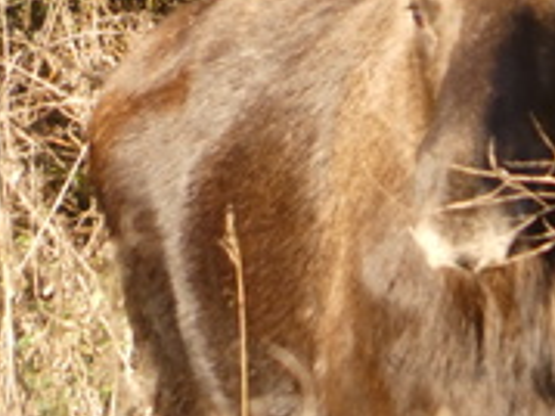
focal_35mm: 3083
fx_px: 49397
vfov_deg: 0.5
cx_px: 477
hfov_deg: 0.6
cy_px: 70
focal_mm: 215
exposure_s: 1/400
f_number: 5.9
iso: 400
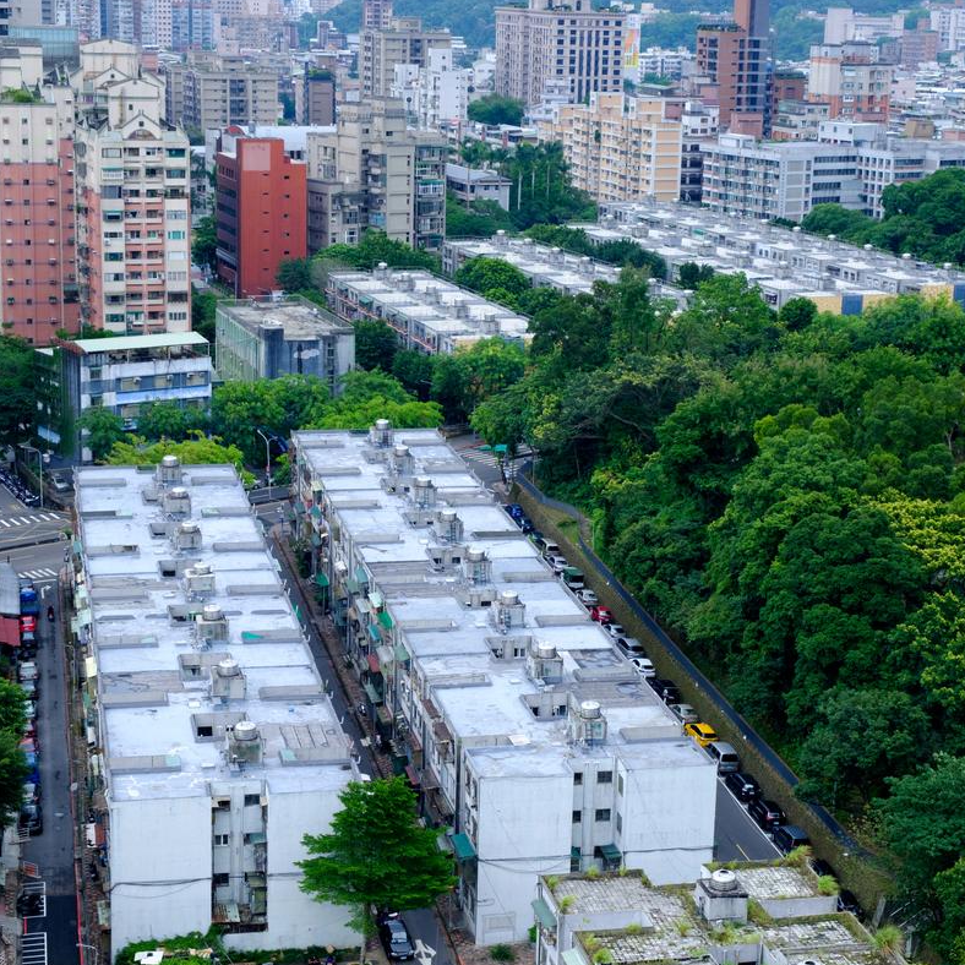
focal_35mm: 66
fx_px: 2082
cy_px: 484
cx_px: 514
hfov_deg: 26.1
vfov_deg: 26.1
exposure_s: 1/320
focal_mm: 34.3
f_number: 9
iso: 250
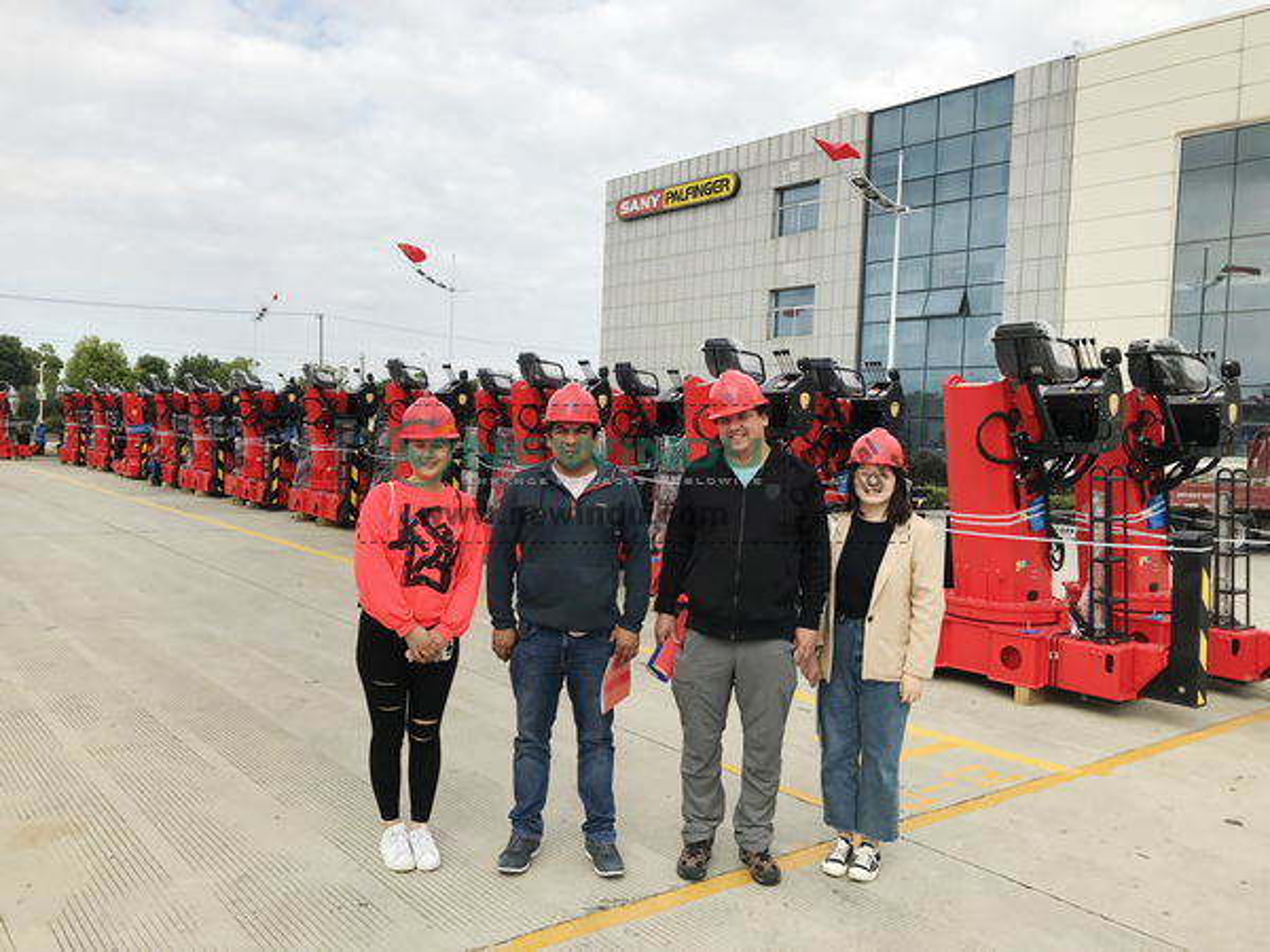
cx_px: 635
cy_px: 476
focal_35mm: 28
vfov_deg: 49.7
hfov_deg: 63.4
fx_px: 1027
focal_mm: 3.99
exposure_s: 1/1880
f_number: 1.8
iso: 20
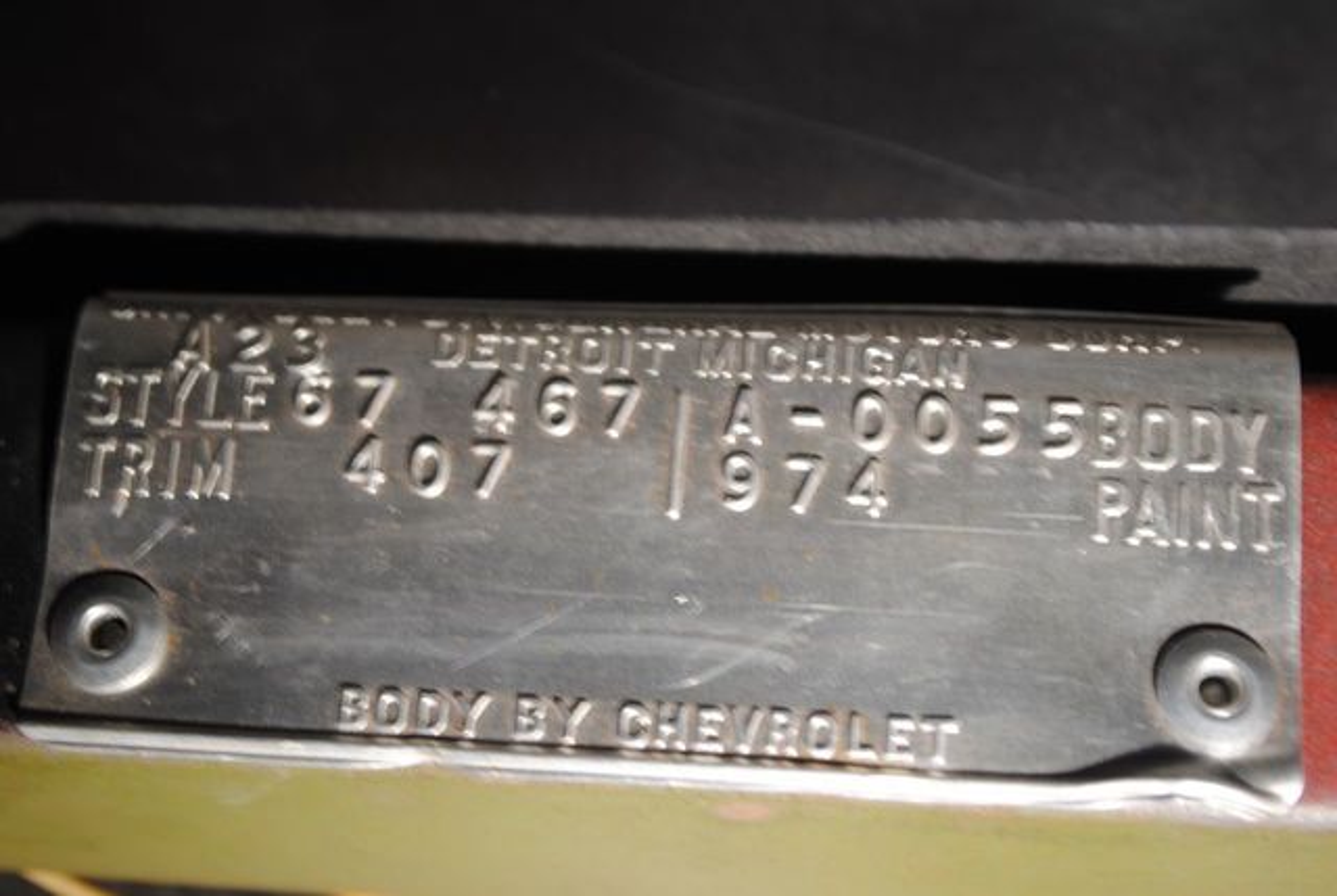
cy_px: 448
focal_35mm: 66
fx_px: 2455
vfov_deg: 20.7
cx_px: 668
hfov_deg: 30.5
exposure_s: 1/10
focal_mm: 44
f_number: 5.3
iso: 100
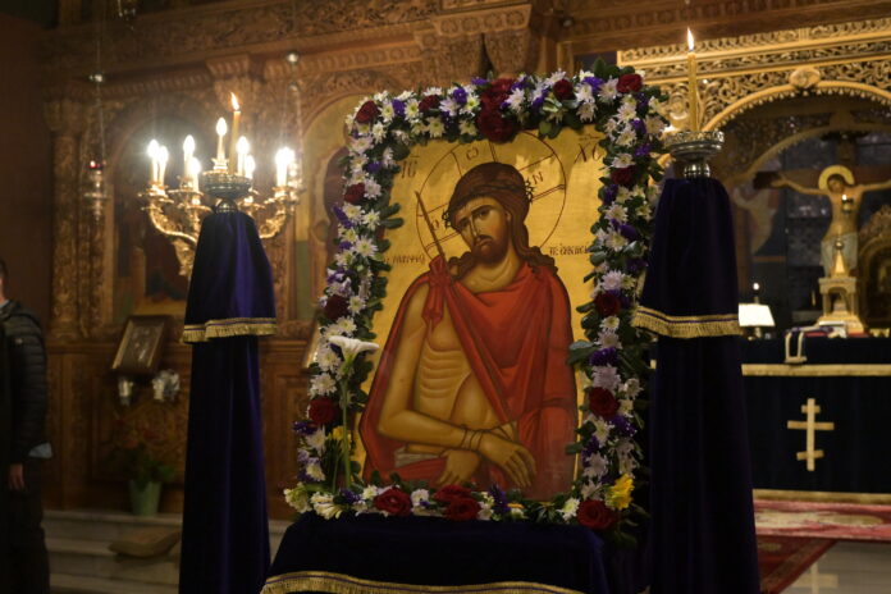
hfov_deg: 41.1
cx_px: 446
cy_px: 297
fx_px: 1188
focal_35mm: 48
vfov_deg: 28.1
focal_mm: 32.5
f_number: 2.8
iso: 4000
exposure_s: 1/250
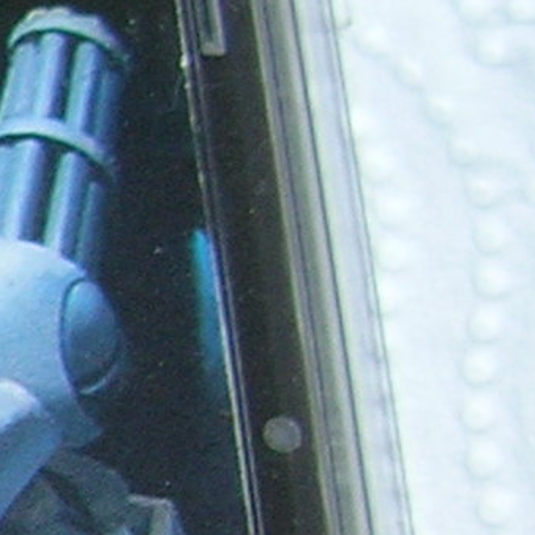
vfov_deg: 7.5
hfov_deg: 6.8
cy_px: 660
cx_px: -1089
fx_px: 4022
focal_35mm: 230
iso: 50
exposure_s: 1/60.1
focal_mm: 5.7
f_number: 2.9
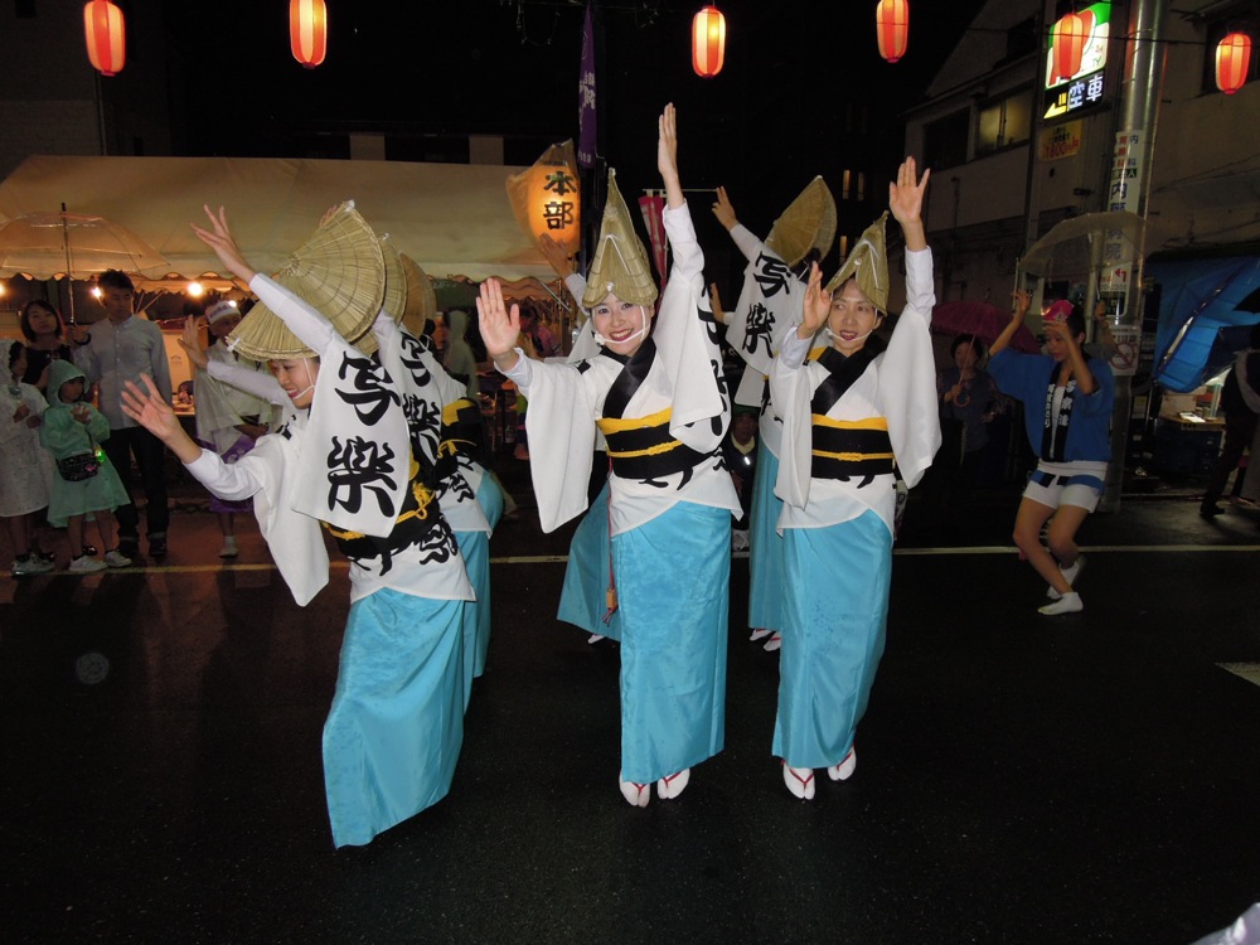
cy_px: 472
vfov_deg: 56.8
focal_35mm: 24
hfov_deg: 71.6
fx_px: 874
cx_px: 630
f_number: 2.8
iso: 220
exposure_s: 1/30
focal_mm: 4.3
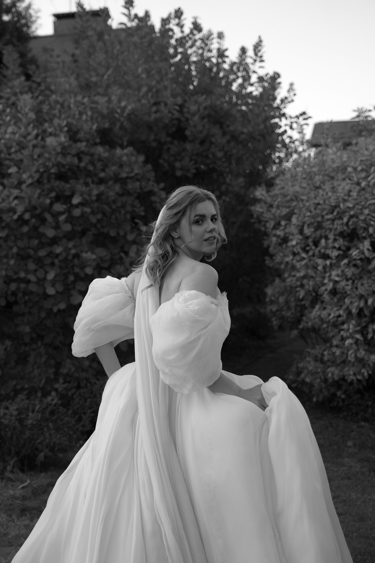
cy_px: 282
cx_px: 188
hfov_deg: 31.9
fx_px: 656
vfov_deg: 46.4
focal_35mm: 42
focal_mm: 42
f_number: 2.8
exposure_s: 1/1000
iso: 400
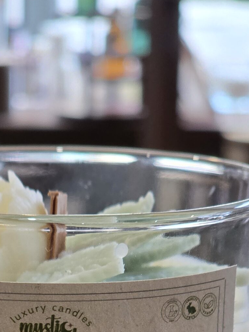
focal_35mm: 173
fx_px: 1659
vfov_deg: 11.2
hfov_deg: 8.6
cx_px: 44
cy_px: 391
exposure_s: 1/100
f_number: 2.4
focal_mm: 7.9
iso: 200
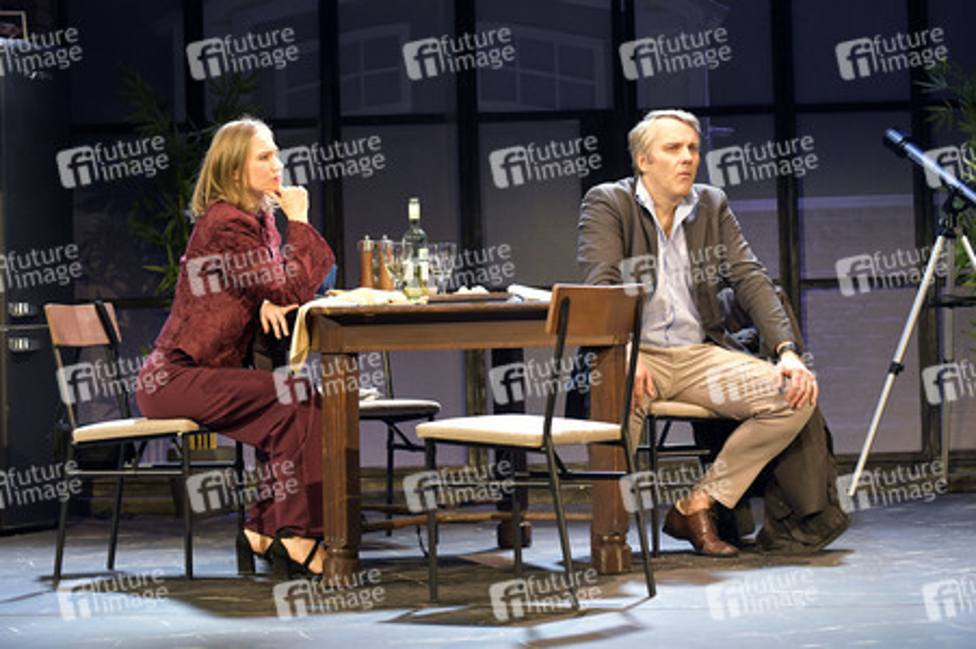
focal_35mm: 90
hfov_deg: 22.6
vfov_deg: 15.2
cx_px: 488
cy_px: 324
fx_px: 2438
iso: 3200
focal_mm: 90
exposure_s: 1/200
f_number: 5.6
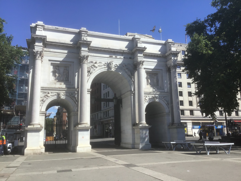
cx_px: 120
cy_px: 90
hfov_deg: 58.4
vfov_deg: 45.4
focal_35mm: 31
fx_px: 216
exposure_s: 1/1253
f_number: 2.4
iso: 25
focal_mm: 3.3
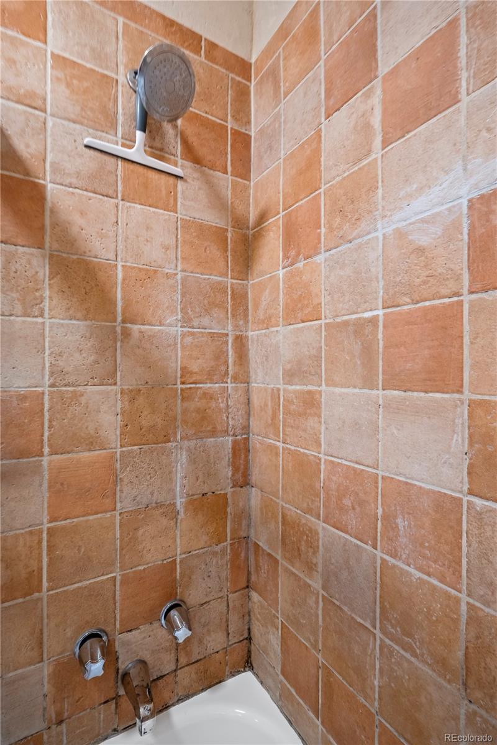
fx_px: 331
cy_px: 372
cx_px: 248
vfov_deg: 96.7
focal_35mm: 16
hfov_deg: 73.7
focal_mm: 16
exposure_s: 1/4
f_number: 11
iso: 400
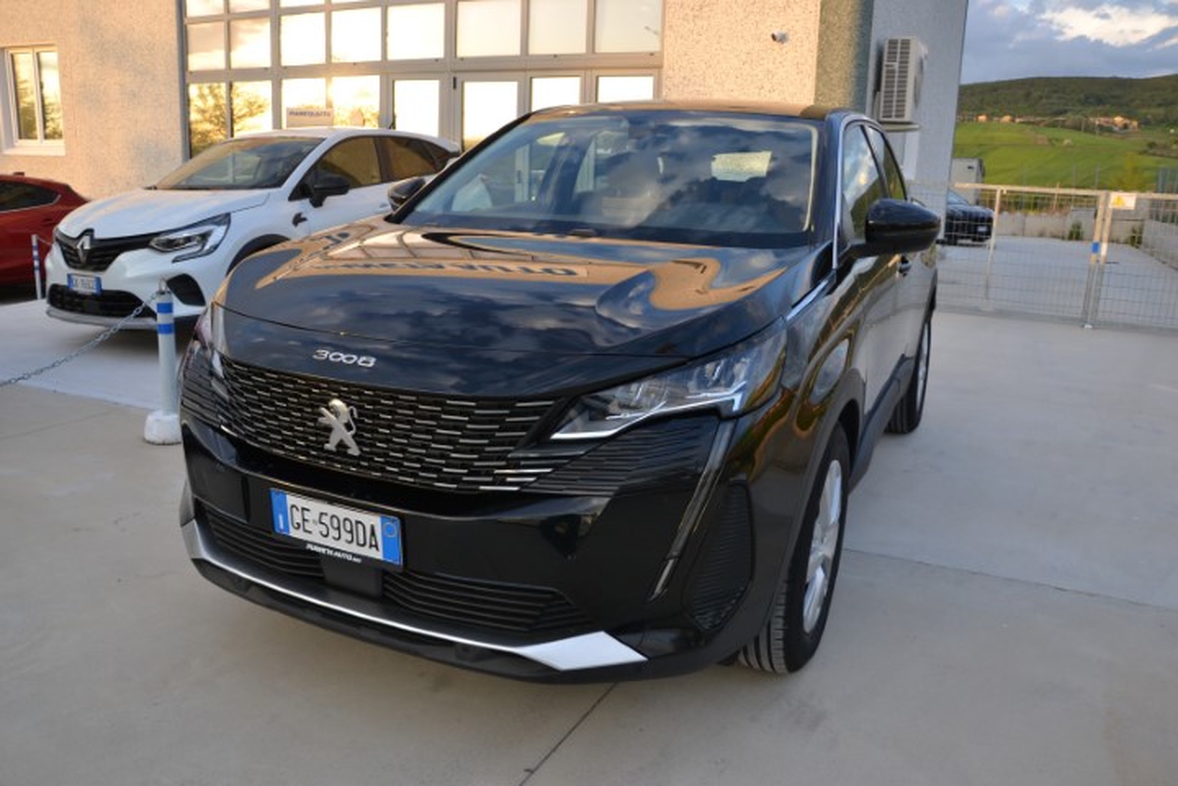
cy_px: 393
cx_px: 589
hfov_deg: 67.4
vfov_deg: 47.9
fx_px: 883
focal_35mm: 27
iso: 250
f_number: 5.6
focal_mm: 18
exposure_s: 1/125
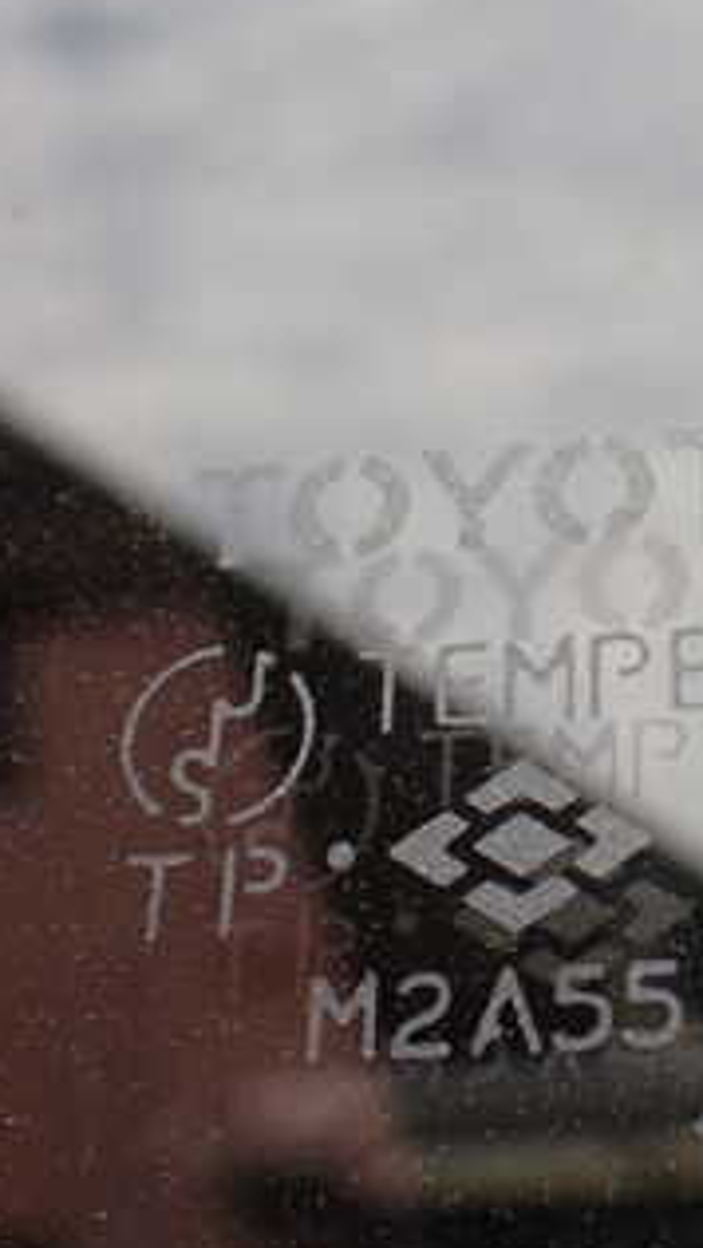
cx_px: 786
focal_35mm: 62
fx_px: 2052
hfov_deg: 18.6
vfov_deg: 33.8
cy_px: 675
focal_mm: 5.4
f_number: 3.2
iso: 100
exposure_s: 1/250
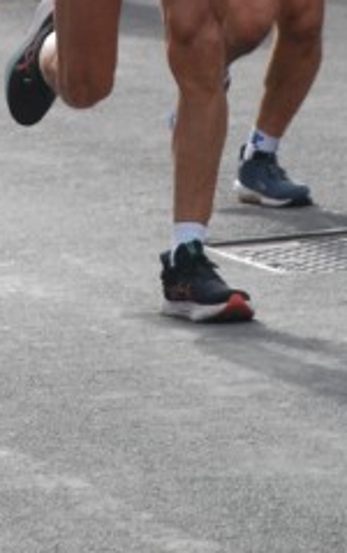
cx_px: 138
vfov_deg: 4.4
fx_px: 7245
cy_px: -95
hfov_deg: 2.7
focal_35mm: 480
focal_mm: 125
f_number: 5.6
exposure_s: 1/800
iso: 1000
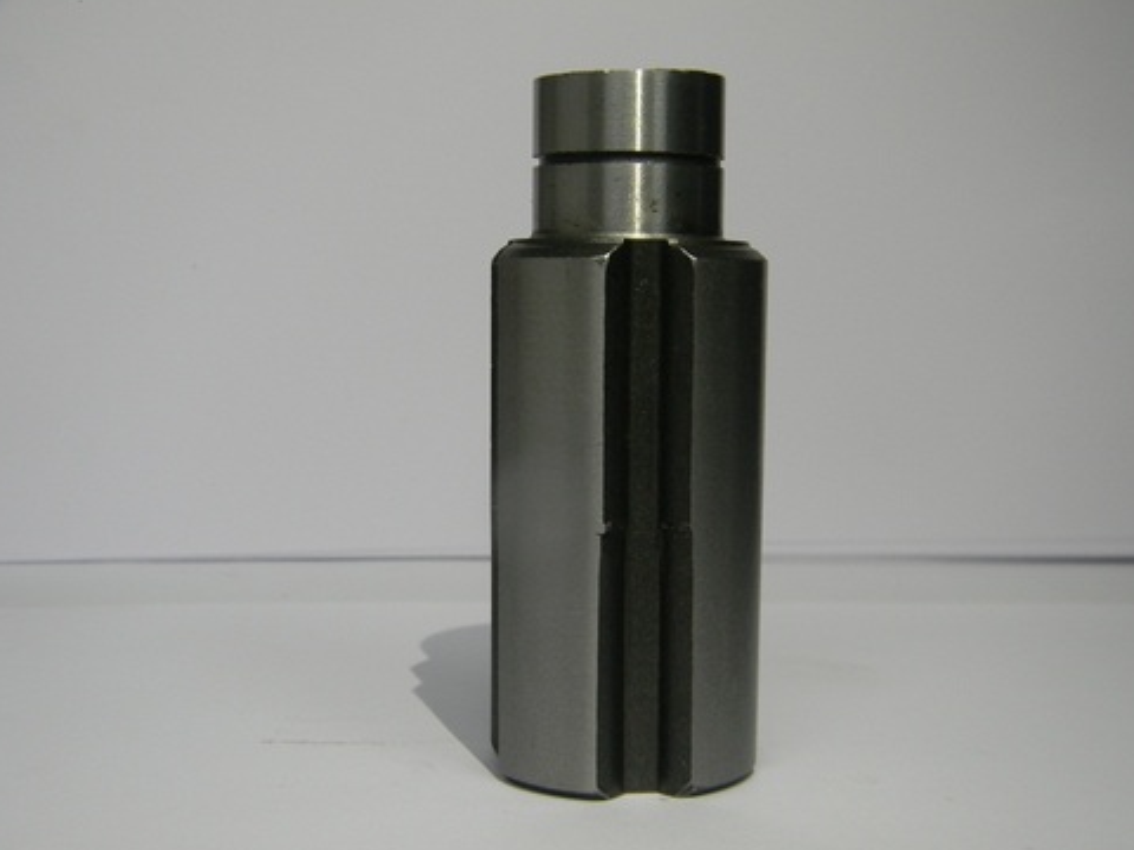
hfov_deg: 38.9
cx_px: 579
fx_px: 1605
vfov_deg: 29.7
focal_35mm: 49
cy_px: 440
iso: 178
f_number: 3.9
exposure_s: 1/30
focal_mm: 8.6
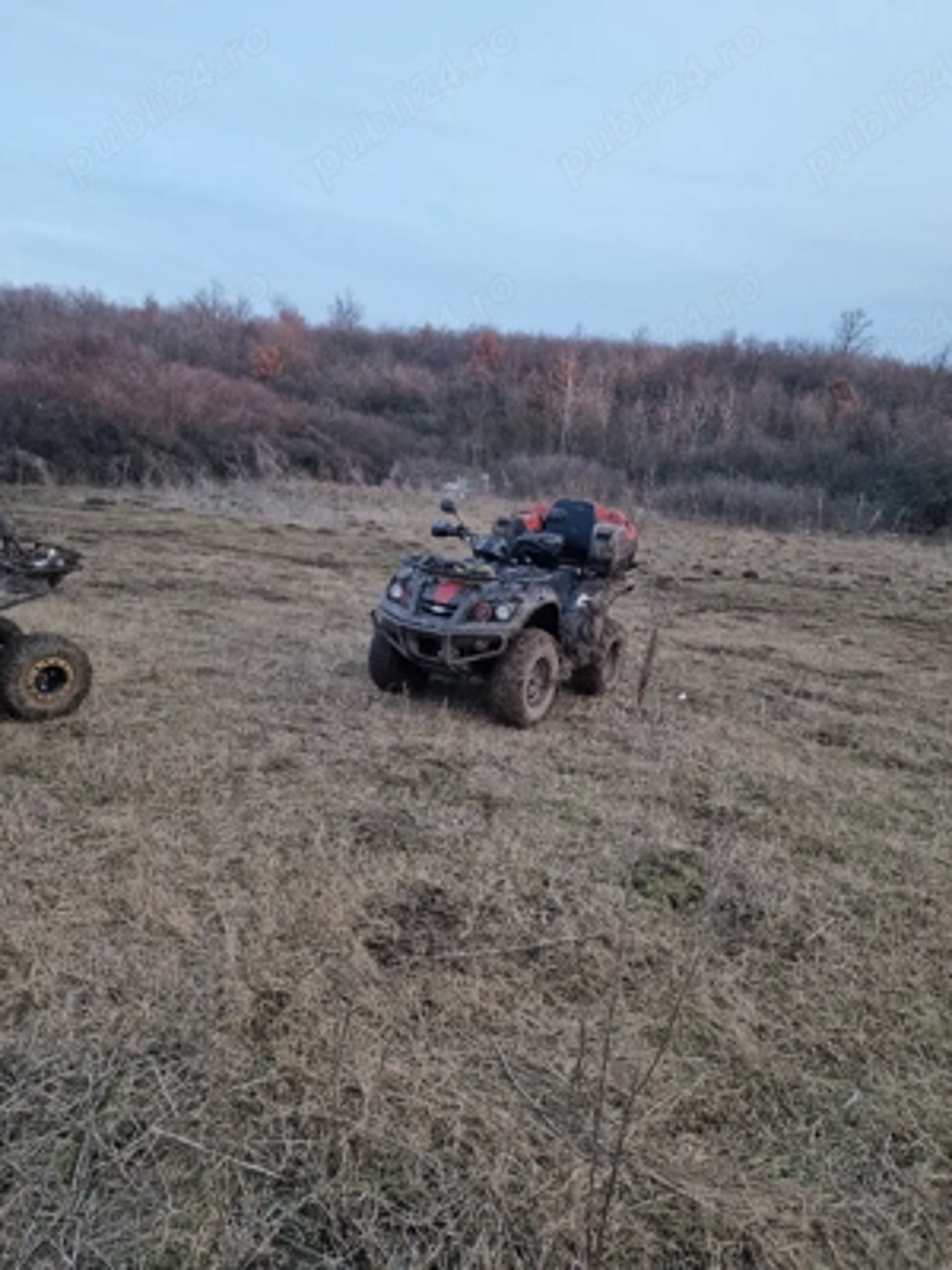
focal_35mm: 23
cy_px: 635
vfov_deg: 73.9
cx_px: 476
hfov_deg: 58.9
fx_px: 843
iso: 50
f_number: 1.8
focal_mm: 6.4
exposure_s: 1/182
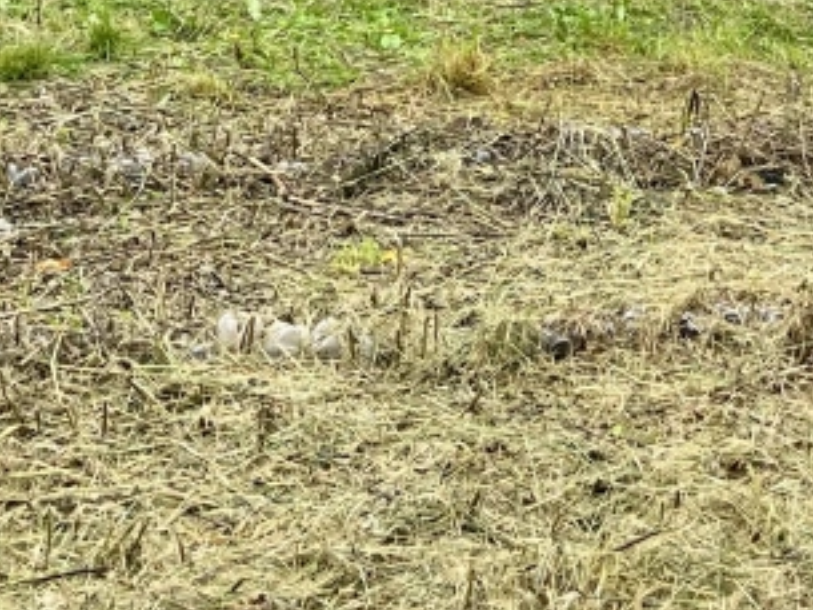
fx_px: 2514
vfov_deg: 12.7
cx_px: 650
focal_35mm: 107
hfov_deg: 18.2
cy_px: -473
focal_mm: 5.1
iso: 40
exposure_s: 1/122
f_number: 1.6
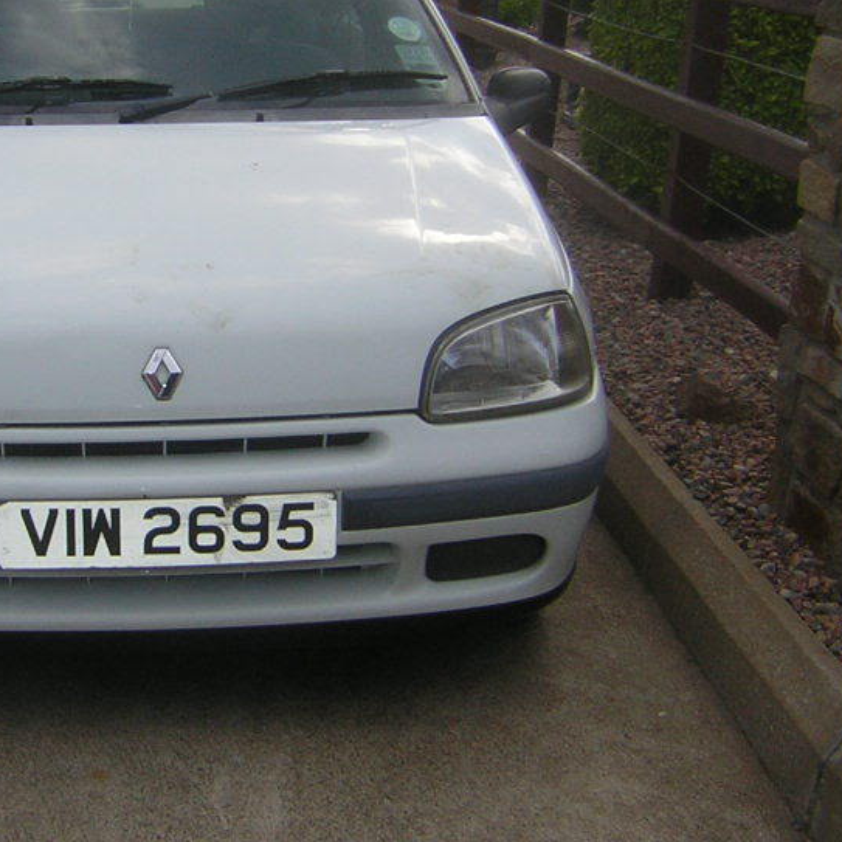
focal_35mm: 60
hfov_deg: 28.3
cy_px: 309
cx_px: 239
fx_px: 1651
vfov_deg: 28.5
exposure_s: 1/300
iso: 50
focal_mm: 4.7
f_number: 5.2
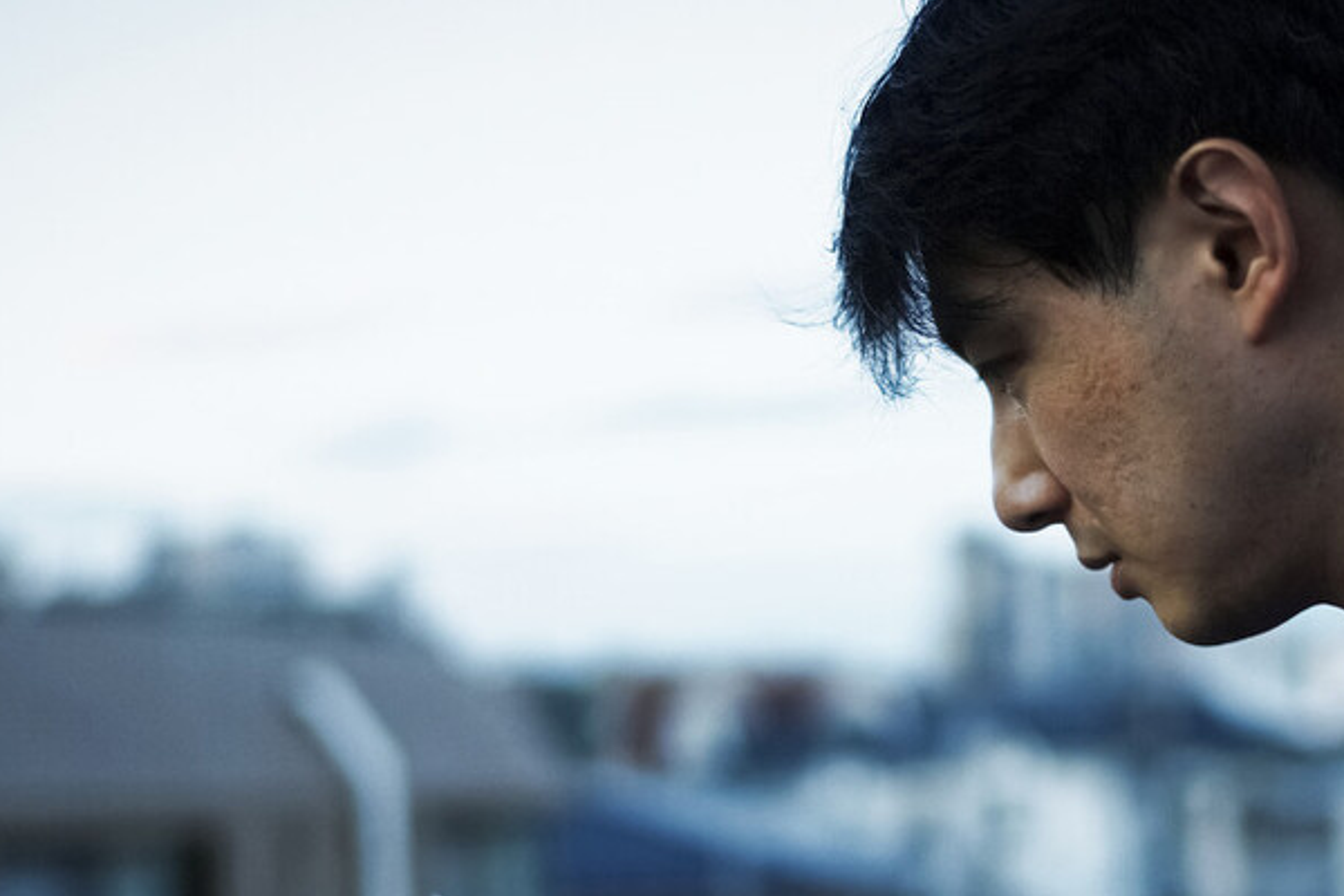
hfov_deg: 28.6
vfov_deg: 19.1
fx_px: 2613
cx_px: 925
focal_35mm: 70
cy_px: 806
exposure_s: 1/250
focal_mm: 35
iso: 100
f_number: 1.4
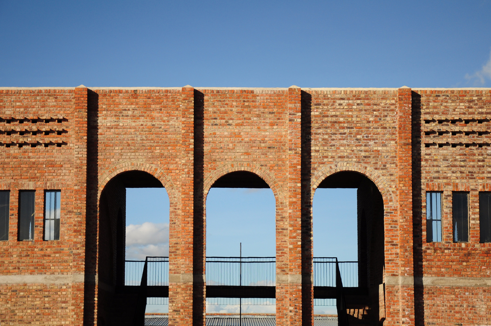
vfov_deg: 18.1
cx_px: 246
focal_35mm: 75
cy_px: 163
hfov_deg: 27.0
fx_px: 1022
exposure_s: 1/1600
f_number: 5
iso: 200
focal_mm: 50
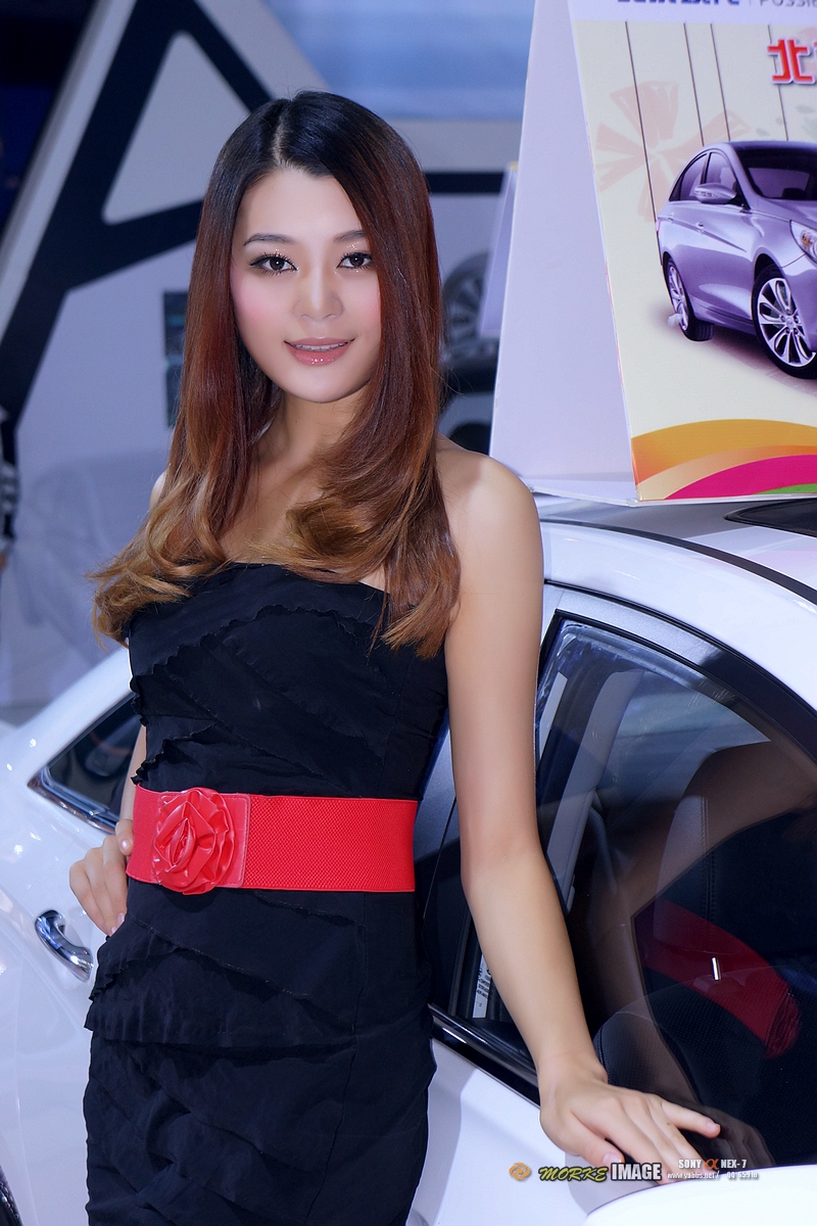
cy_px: 613
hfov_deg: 16.7
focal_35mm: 82
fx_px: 2791
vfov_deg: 24.8
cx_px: 408
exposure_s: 1/100
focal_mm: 55
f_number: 5.6
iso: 400
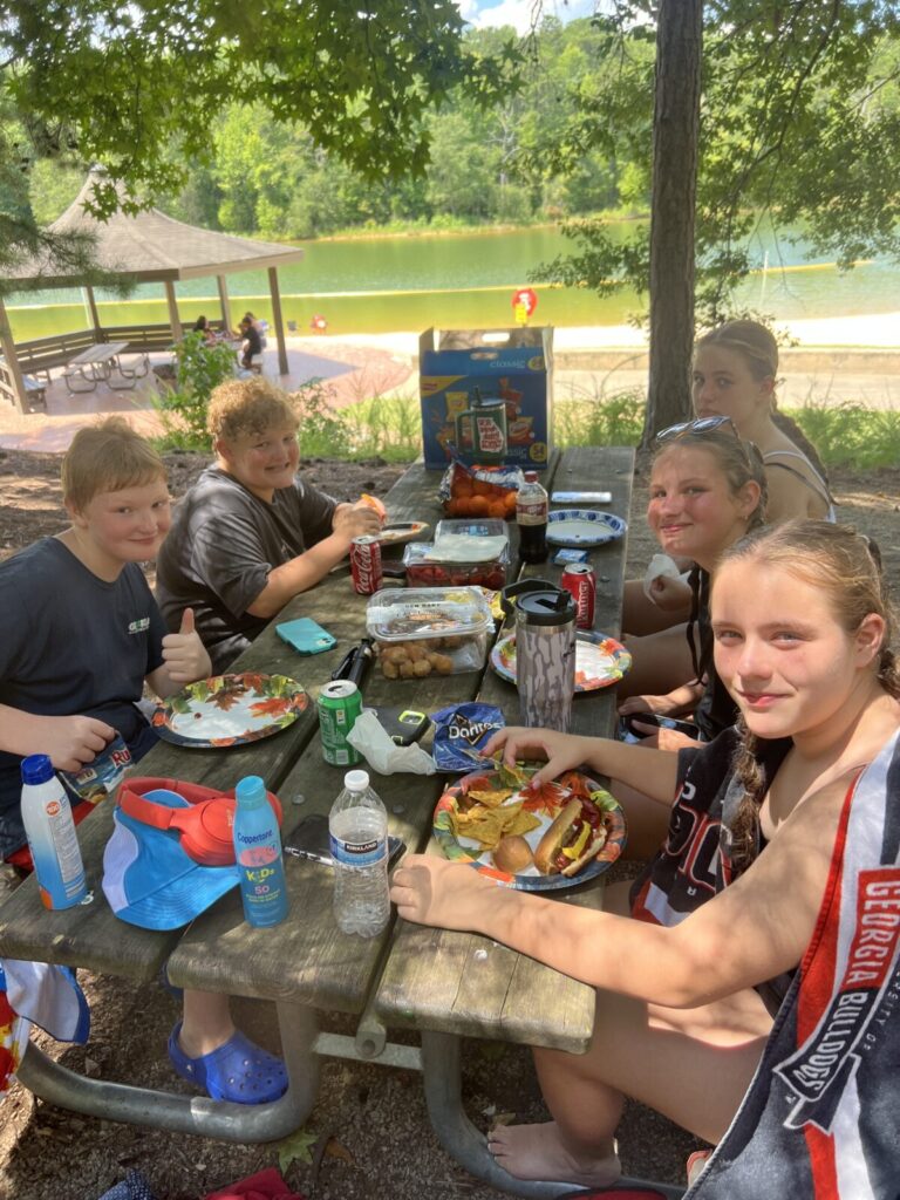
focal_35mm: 26
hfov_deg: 53.1
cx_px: 450
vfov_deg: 67.3
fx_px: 901
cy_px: 600
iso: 50
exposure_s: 1/421
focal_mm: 5.7
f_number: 1.5
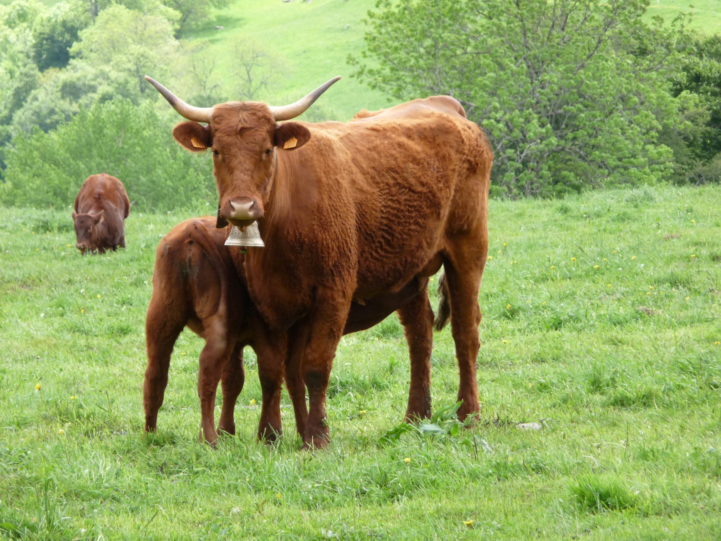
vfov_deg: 5.3
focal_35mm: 280
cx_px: 360
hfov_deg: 7.1
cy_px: 270
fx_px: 5832
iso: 160
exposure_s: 1/125
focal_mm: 47
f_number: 4.9
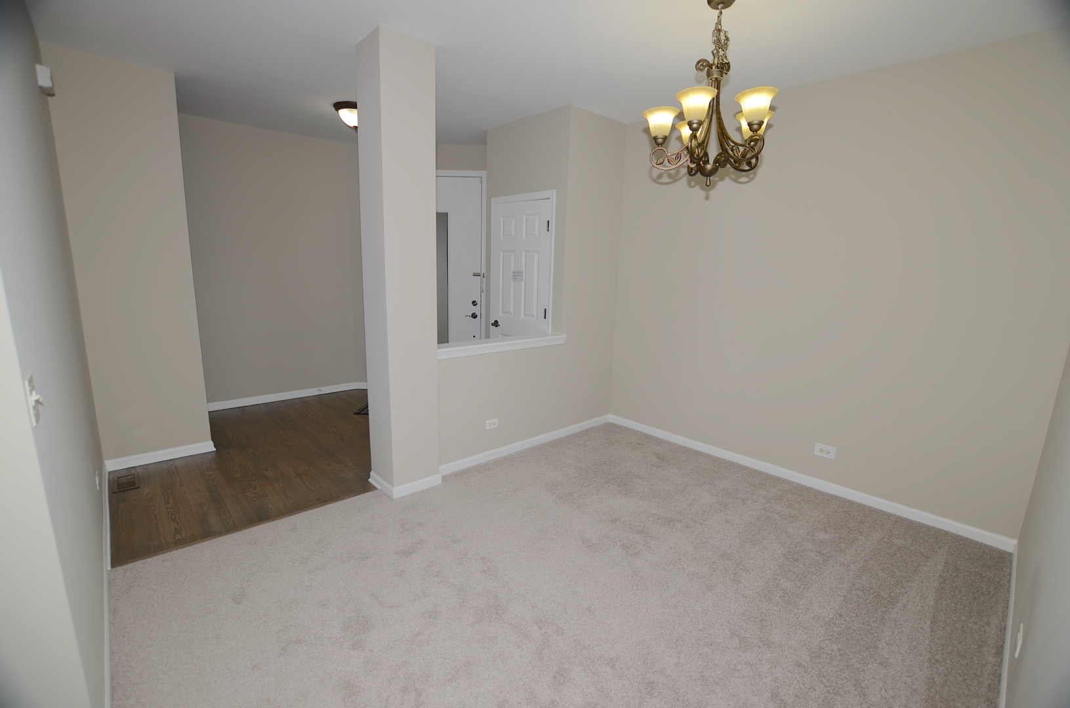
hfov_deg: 100.5
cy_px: 354
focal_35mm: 15
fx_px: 445
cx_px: 535
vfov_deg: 77.1
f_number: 4
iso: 100
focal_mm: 10
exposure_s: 1/60
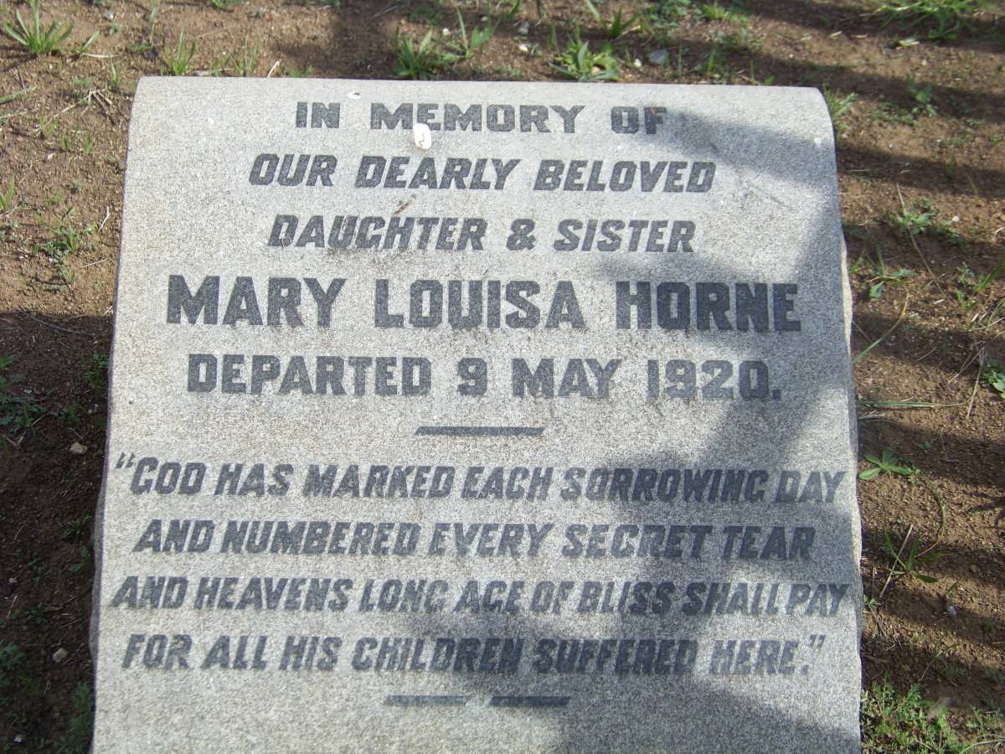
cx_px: 502
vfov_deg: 21.0
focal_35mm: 70
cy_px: 377
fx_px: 2032
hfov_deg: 27.8
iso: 64
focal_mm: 11.7
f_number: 3.2
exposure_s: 1/640
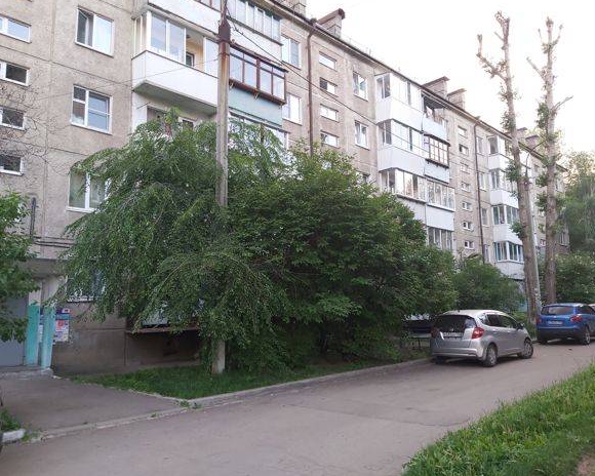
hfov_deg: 62.2
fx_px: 493
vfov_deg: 51.5
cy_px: 241
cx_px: 311
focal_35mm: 28
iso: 64
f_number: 1.7
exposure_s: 1/60
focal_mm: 3.92
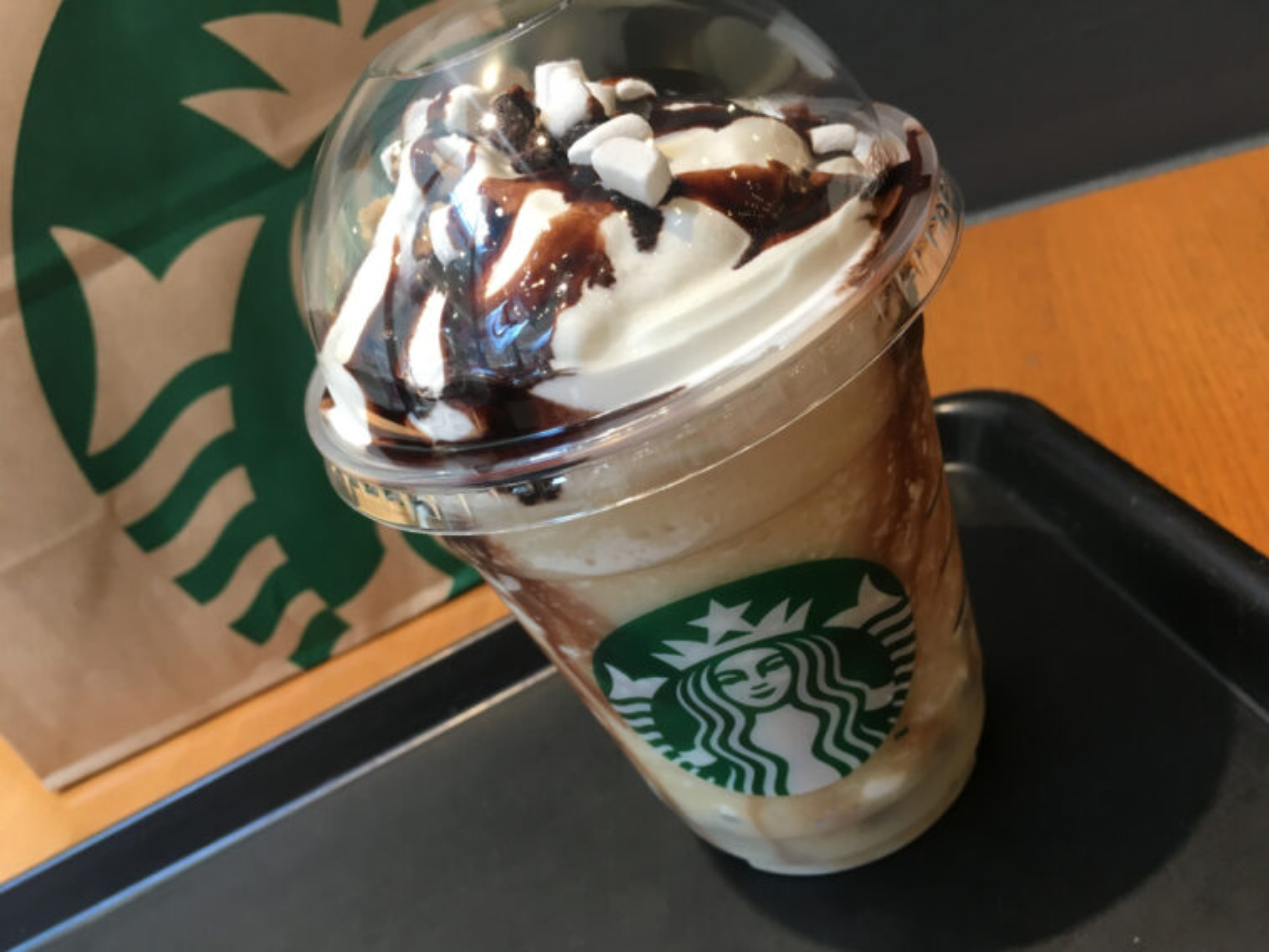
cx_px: 634
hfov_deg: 61.6
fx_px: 1063
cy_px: 476
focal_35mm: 29
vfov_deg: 48.3
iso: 64
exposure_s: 1/30
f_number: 2.2
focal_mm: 4.15
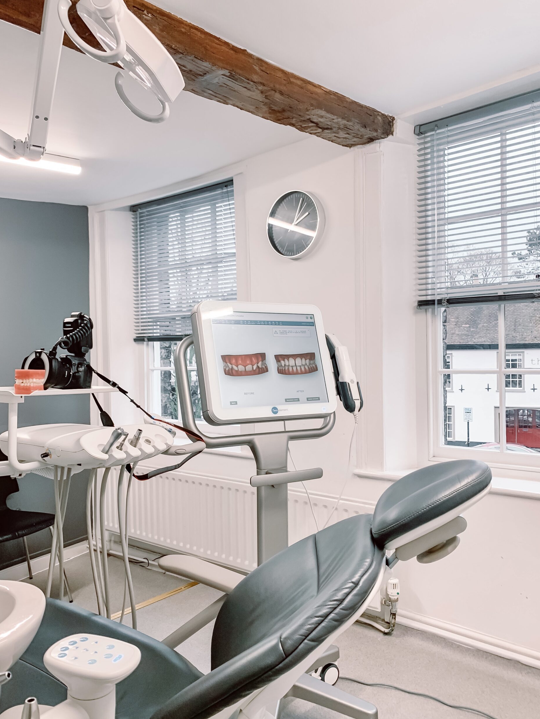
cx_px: 269
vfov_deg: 65.3
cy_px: 371
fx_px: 562
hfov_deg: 51.4
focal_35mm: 27
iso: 64
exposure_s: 1/100
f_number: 1.8
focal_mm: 4.25
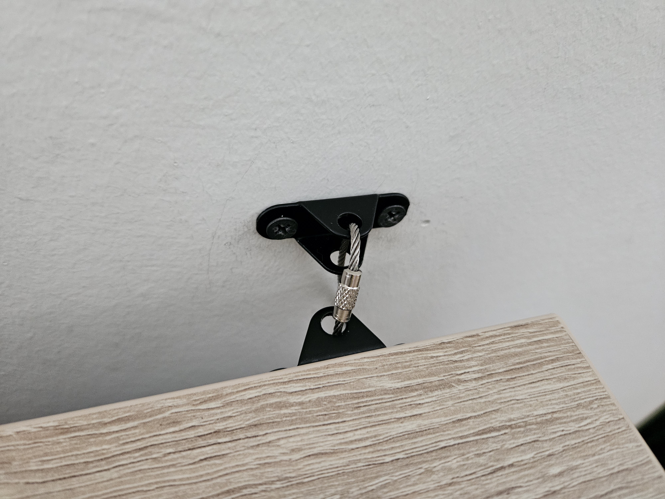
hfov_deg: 73.9
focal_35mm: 23
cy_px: 250
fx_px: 442
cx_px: 332
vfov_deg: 58.9
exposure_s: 1/33
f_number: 1.8
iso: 640
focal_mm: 5.4
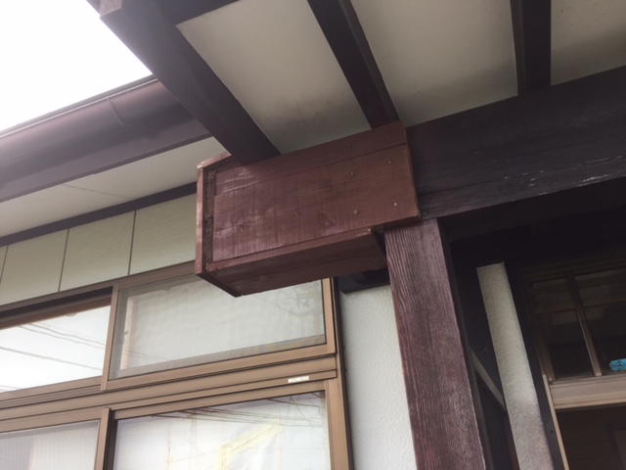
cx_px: 313
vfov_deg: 48.2
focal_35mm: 29
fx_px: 524
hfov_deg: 61.7
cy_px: 235
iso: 32
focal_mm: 4.15
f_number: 2.2
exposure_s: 1/60
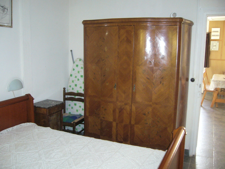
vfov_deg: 40.7
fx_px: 227
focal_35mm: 35
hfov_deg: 52.6
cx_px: 112
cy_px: 84
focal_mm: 5.8
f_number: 2.8
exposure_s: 1/30
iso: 320
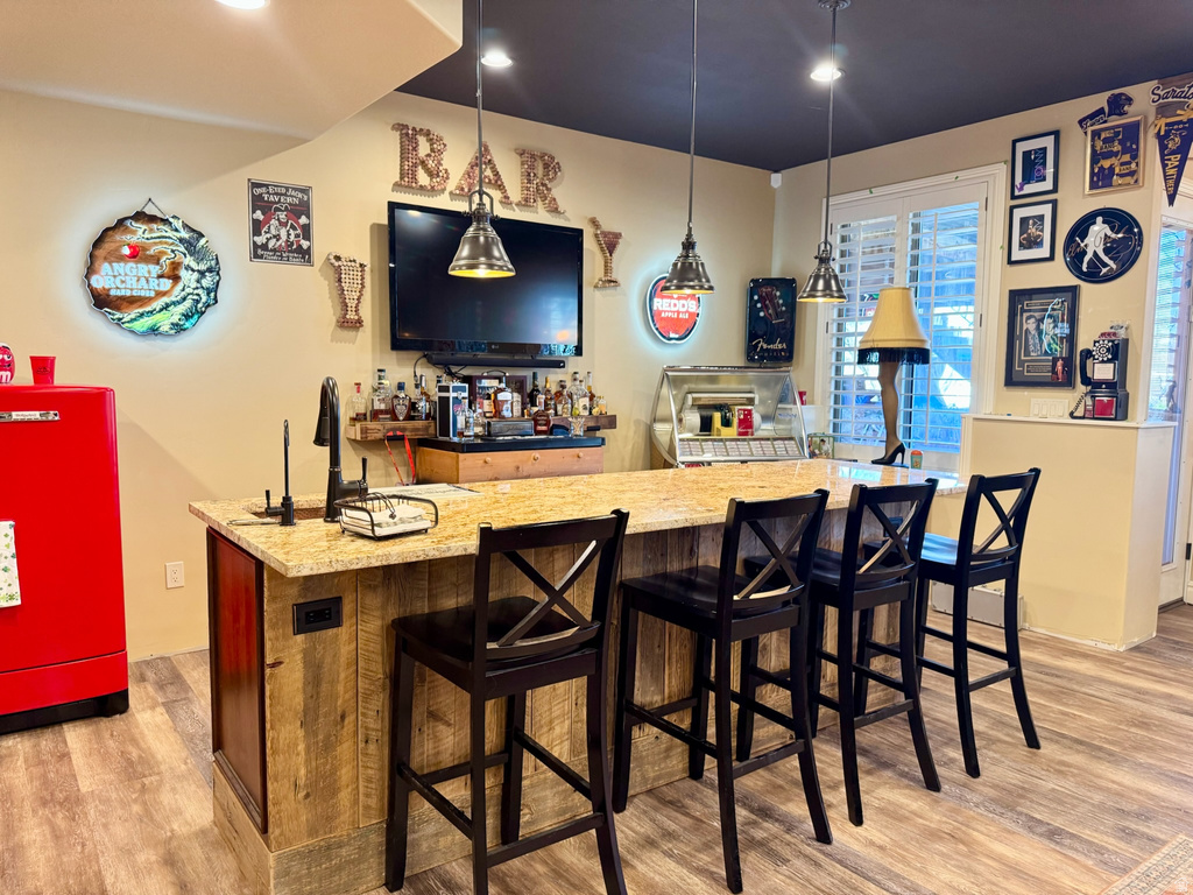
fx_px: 827
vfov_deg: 56.8
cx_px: 596
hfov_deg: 71.6
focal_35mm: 24
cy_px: 448
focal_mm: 6.76
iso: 250
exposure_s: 1/60
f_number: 1.78
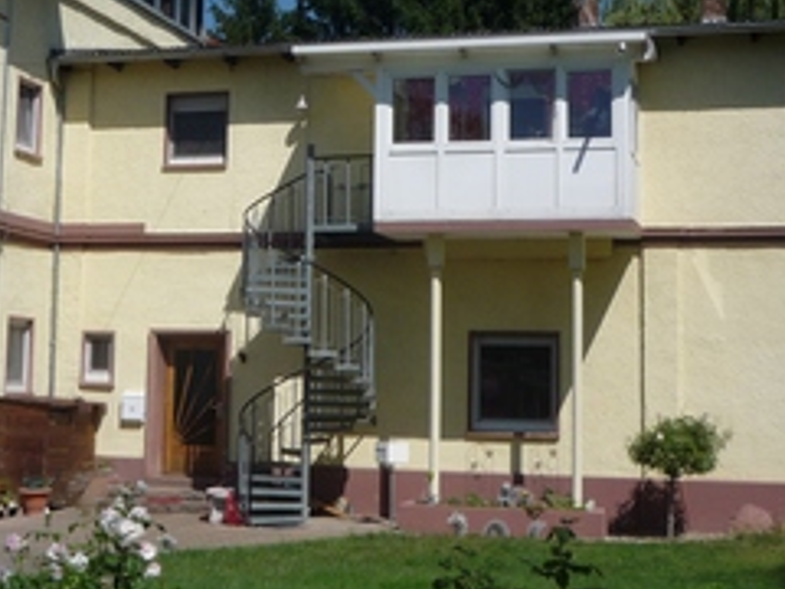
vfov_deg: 22.8
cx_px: 285
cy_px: 190
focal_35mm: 64
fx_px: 1451
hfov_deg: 30.1
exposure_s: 1/800
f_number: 5.6
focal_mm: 5.2
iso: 100
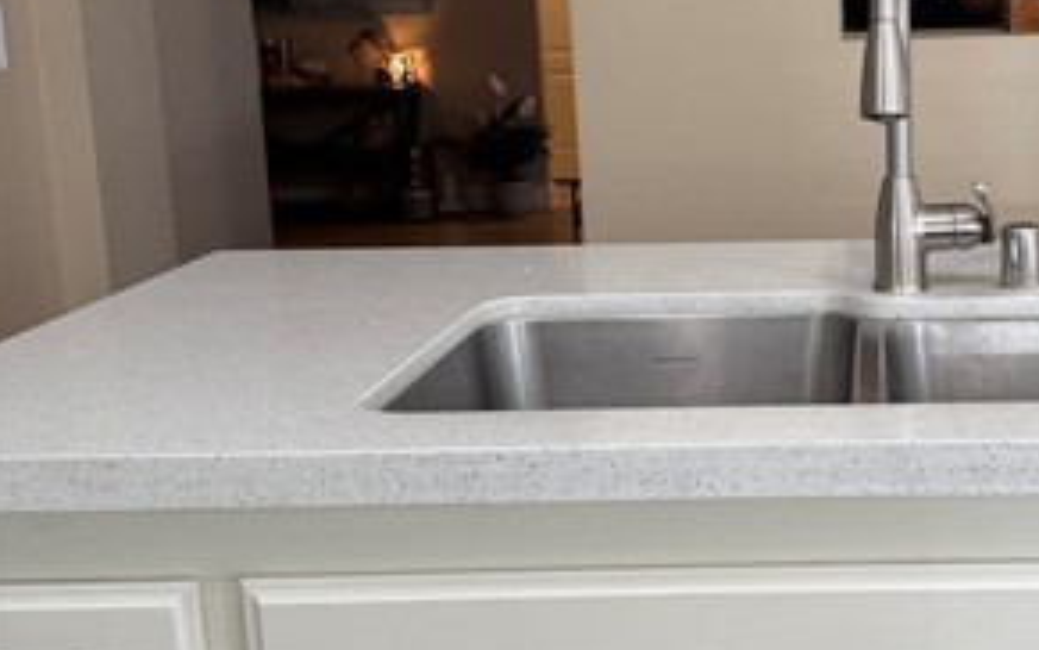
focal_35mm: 56
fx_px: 1586
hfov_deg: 35.1
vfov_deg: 23.1
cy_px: 296
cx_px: 839
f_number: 1.78
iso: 80
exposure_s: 1/120
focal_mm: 6.76
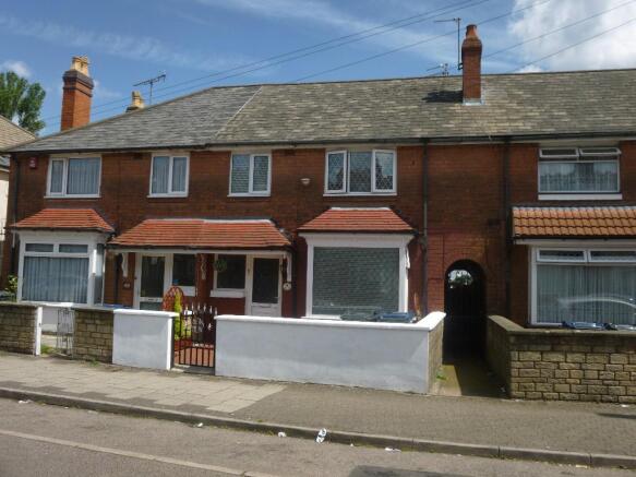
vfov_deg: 45.4
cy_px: 238
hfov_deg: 58.4
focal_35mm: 31
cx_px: 318
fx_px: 569
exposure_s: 1/1000
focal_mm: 5.6
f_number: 3.4
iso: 100
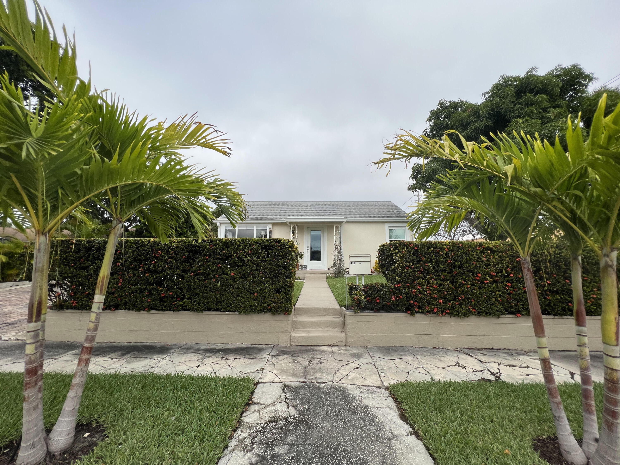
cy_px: 232
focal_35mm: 13
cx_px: 310
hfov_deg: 106.2
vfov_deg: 89.9
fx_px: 233
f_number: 1.8
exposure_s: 1/2053
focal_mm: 1.6
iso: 32
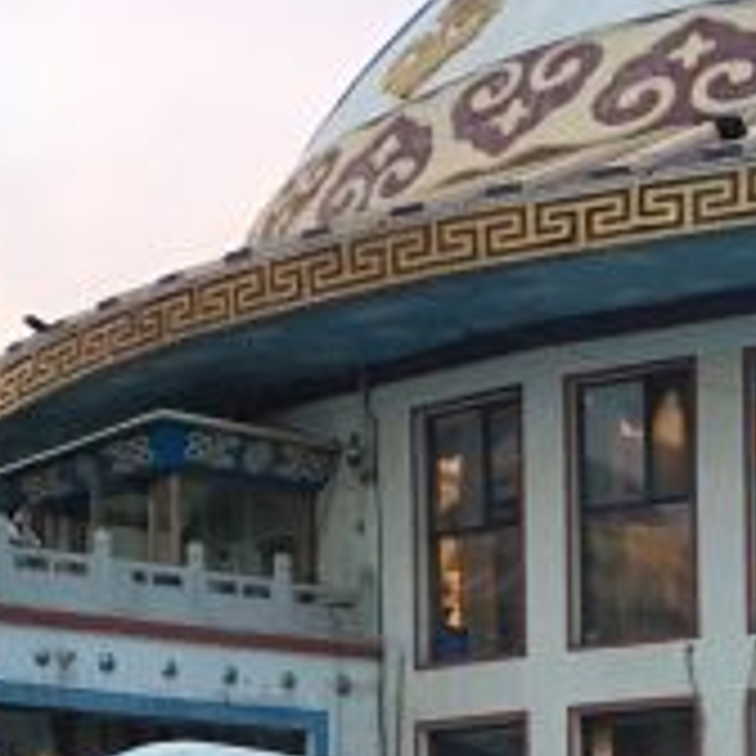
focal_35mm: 107
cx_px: 356
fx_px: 2644
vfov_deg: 15.4
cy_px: 1024
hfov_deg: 16.3
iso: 200
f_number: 2.2
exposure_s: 1/33
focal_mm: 4.15
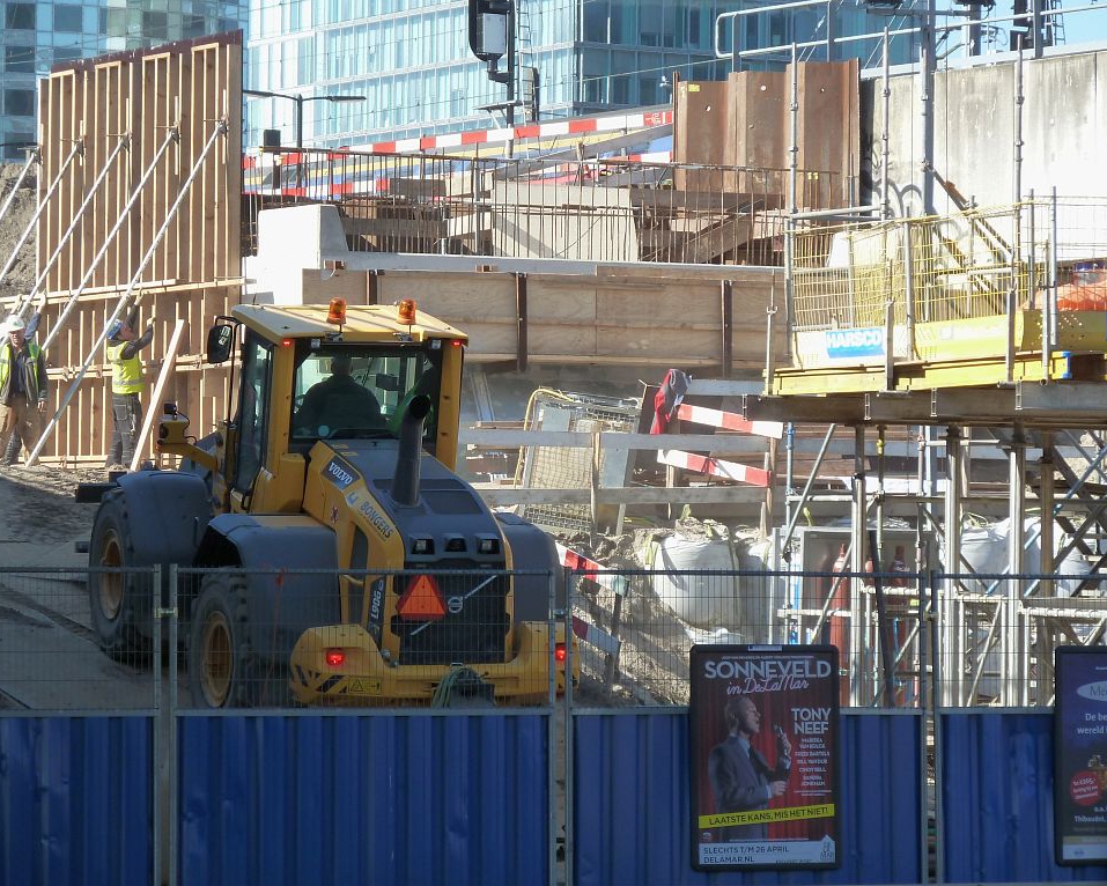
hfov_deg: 11.7
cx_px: 543
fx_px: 5407
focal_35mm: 165
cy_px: 443
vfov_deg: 9.4
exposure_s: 1/160
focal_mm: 25.9
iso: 125
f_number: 4.5
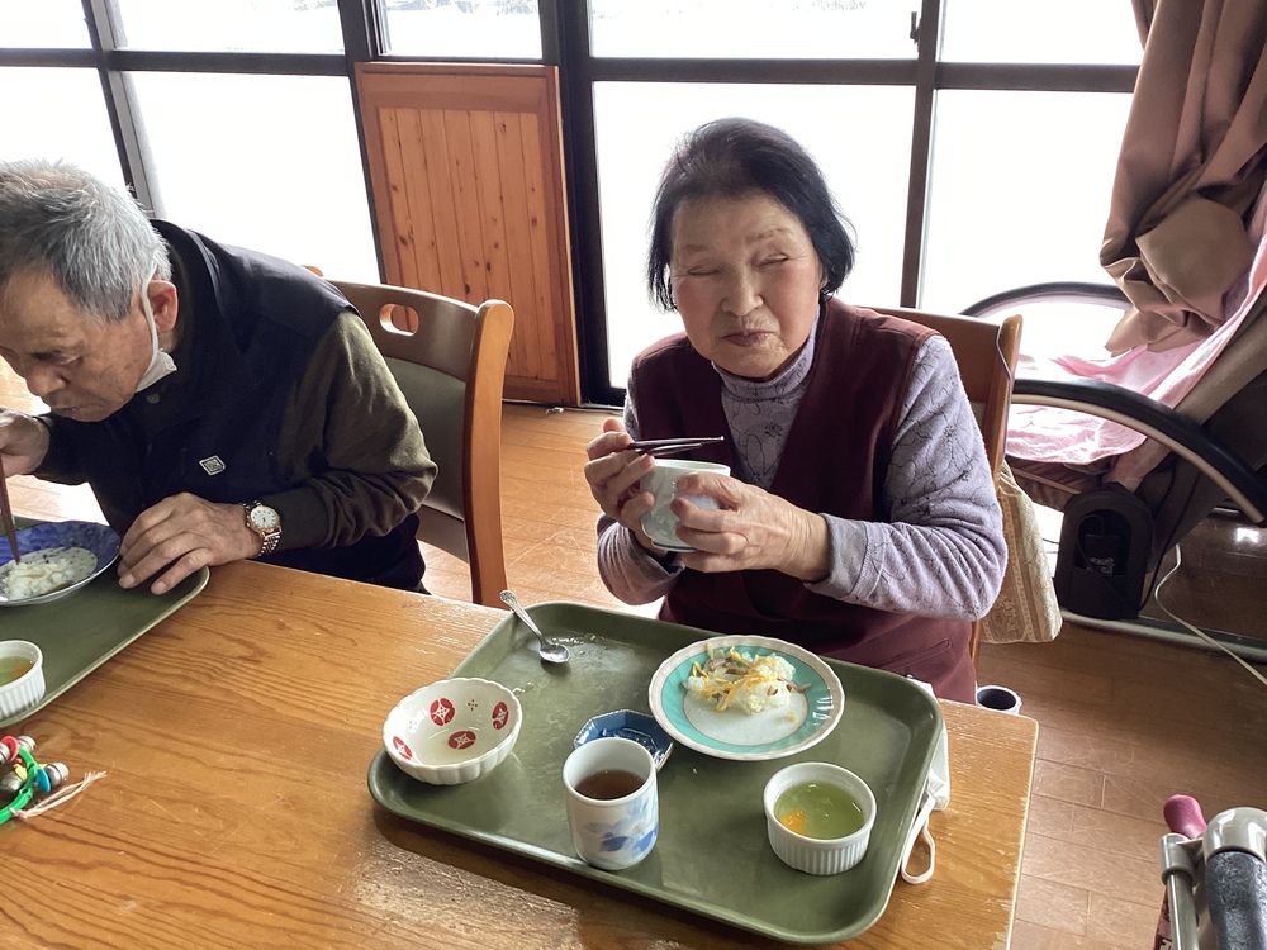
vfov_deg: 45.4
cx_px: 634
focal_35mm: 31
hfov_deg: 58.4
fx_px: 1135
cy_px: 475
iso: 80
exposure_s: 1/120
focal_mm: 3.3
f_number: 2.4
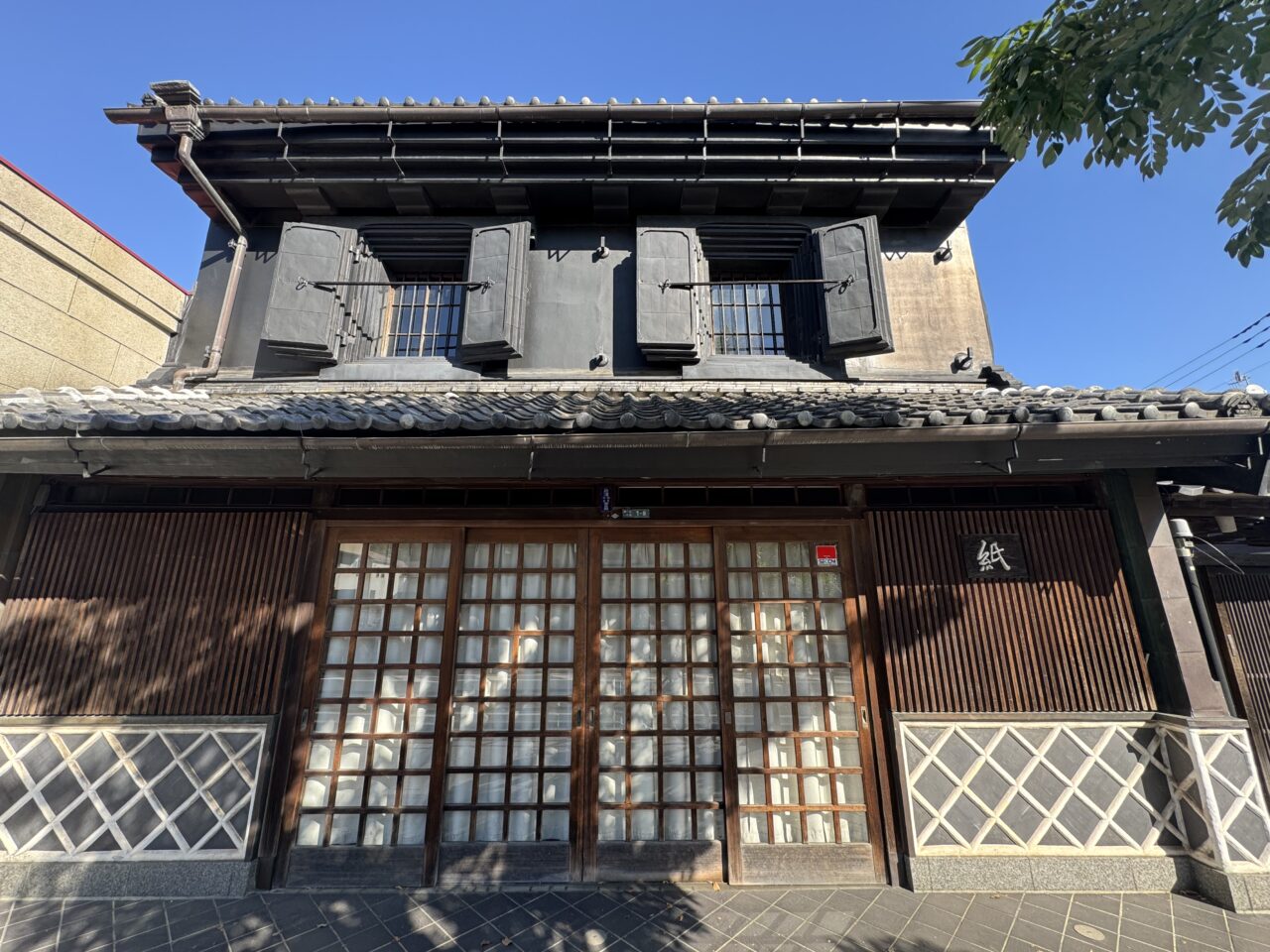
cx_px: 635
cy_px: 476
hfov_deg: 102.1
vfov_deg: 85.7
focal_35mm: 14
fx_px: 514
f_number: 2.2
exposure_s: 1/296
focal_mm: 2.22
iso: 40
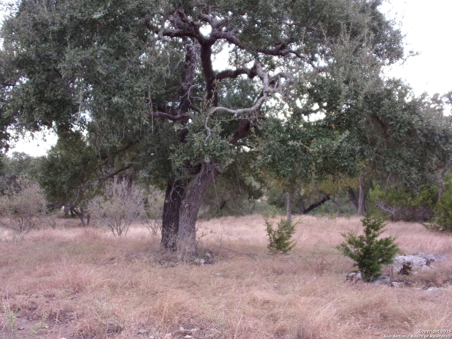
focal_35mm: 39
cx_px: 226
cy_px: 170
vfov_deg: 36.8
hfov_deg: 47.9
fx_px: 509
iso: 80
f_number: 3.9
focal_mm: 7
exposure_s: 1/52
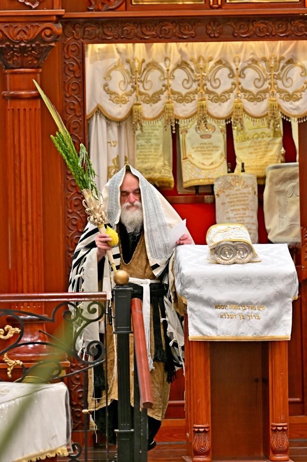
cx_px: 154
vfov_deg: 6.9
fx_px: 3840
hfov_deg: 4.6
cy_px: 231
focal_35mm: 300
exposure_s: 1/320
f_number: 2.8
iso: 200
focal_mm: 200
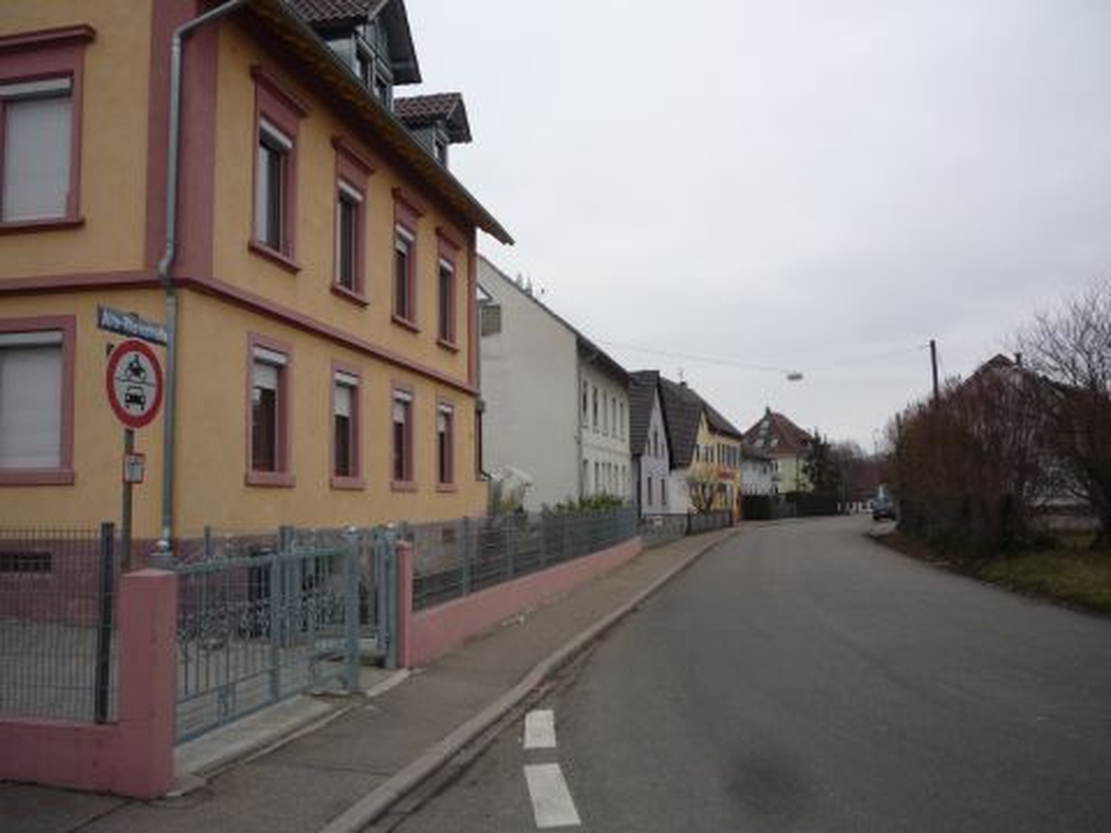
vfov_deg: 44.2
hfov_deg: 56.8
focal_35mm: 32
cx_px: 556
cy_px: 416
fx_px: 1027
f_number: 4
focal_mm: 5.2
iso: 100
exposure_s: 1/250
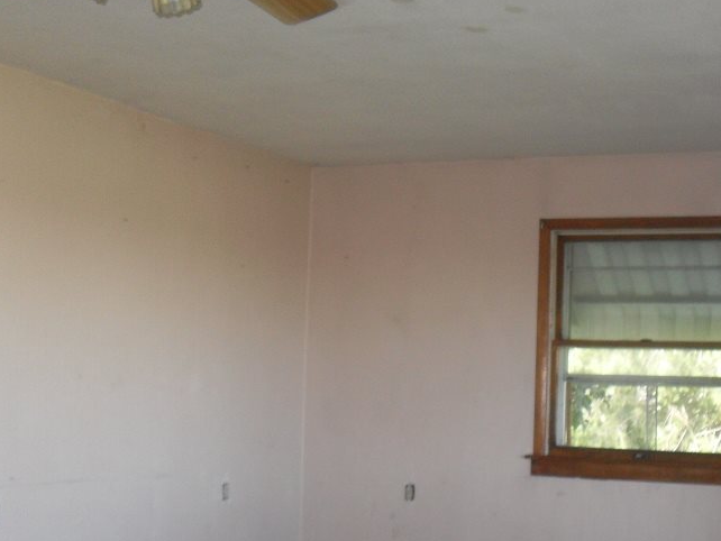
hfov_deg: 32.3
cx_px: 496
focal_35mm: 59
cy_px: 383
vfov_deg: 24.6
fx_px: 1229
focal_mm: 6.3
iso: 120
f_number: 2.8
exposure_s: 1/45
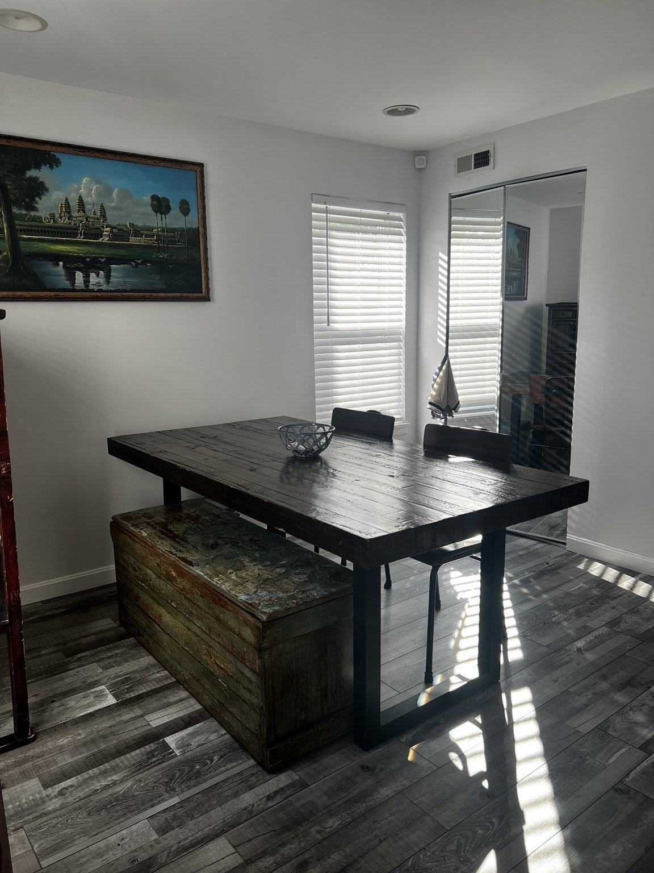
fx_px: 655
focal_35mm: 26
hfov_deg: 53.1
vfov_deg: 67.3
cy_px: 436
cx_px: 327
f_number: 1.5
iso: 50
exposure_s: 1/359
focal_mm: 5.7
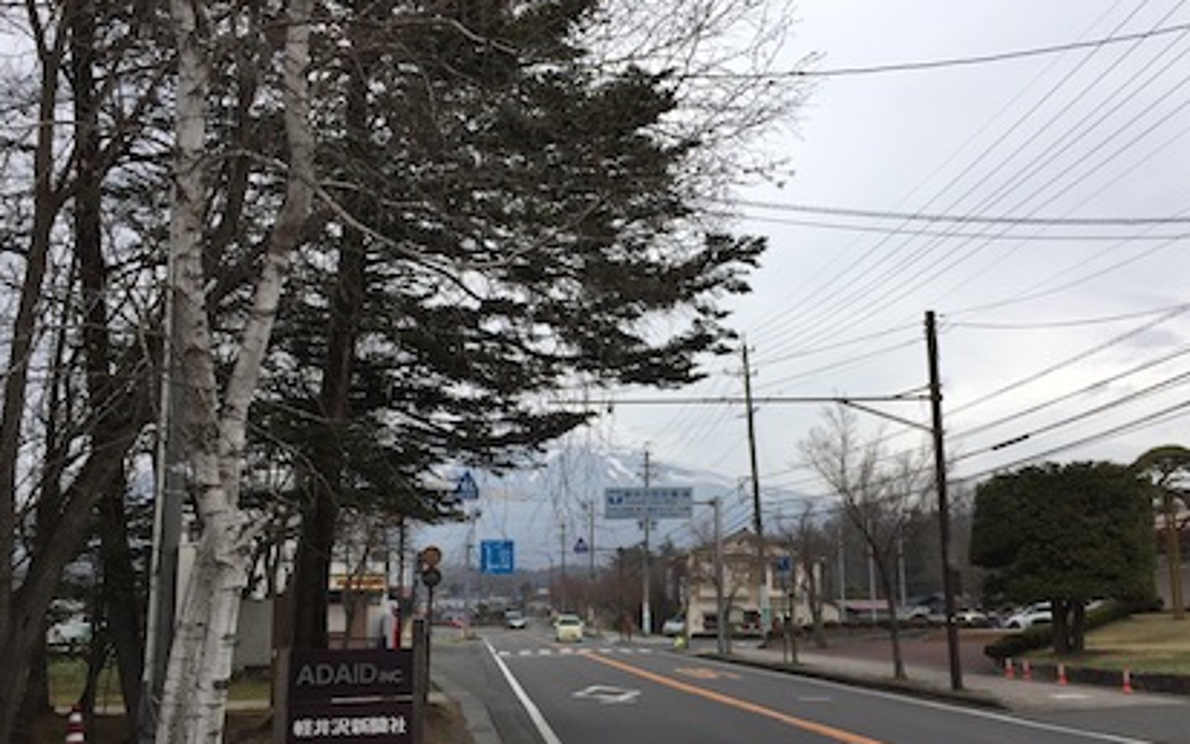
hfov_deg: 51.5
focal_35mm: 38
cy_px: 417
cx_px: 643
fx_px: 1232
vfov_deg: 33.5
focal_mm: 4.15
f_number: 2.2
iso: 32
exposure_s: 1/920
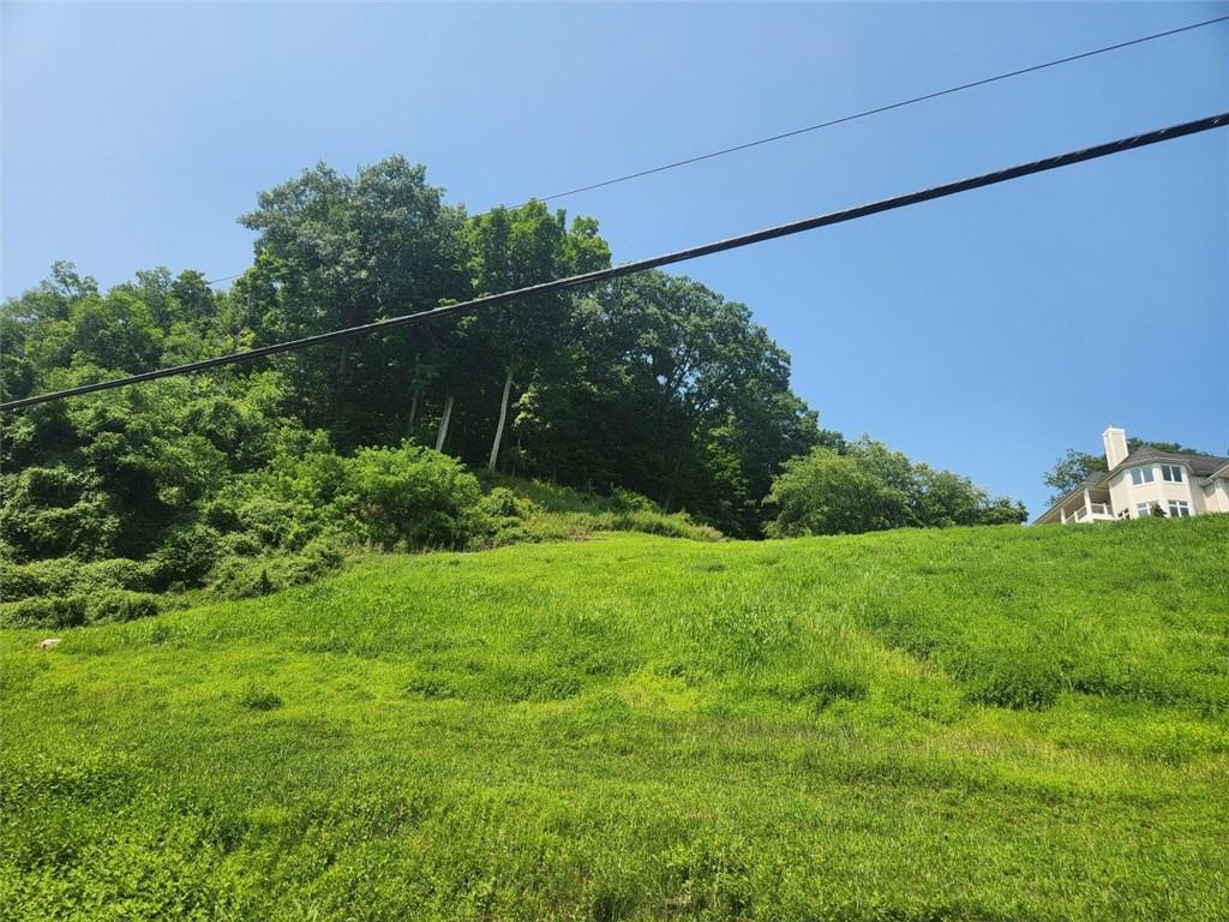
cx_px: 614
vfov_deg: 58.9
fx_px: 817
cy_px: 461
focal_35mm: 23
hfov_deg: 73.9
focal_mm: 5.4
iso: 20
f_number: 1.8
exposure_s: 1/1336
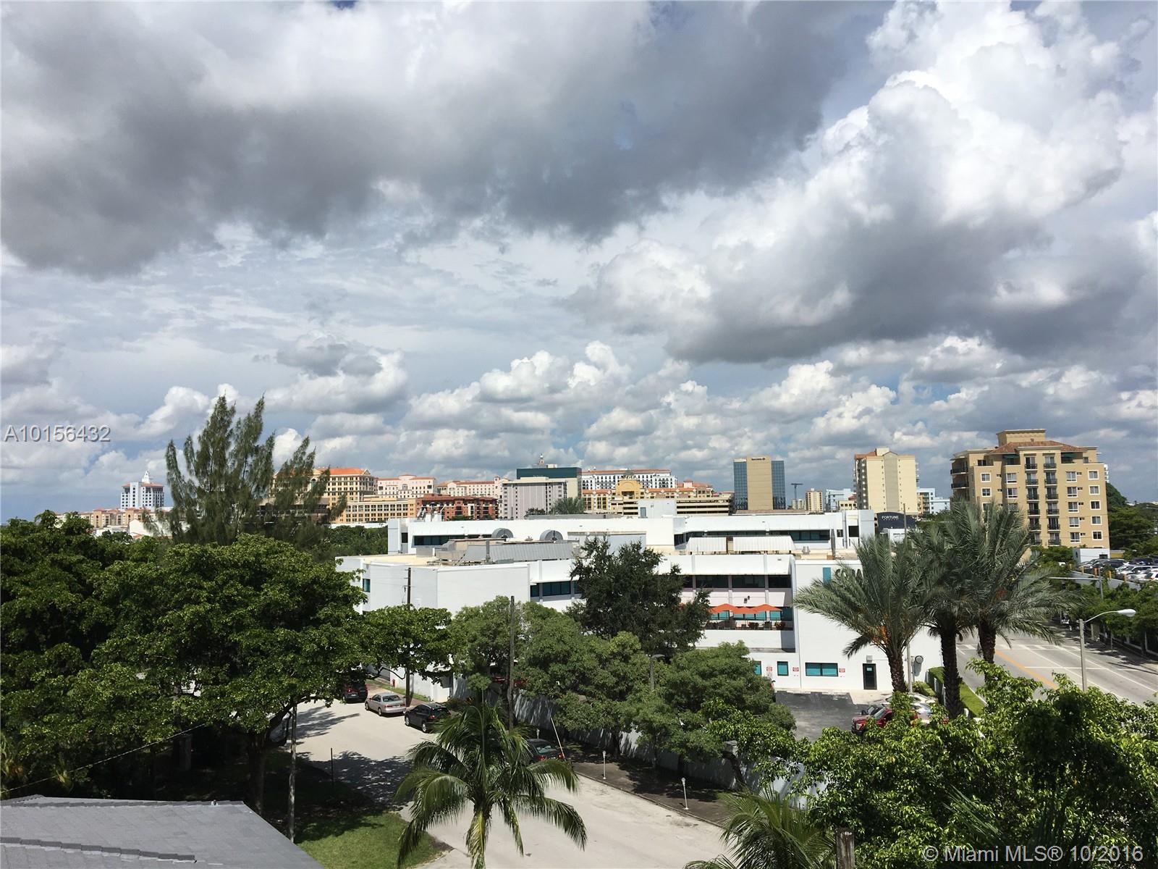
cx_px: 579
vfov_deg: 48.2
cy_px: 434
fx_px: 970
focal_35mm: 29
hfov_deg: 61.7
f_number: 2.2
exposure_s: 1/3846
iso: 25
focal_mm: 4.15
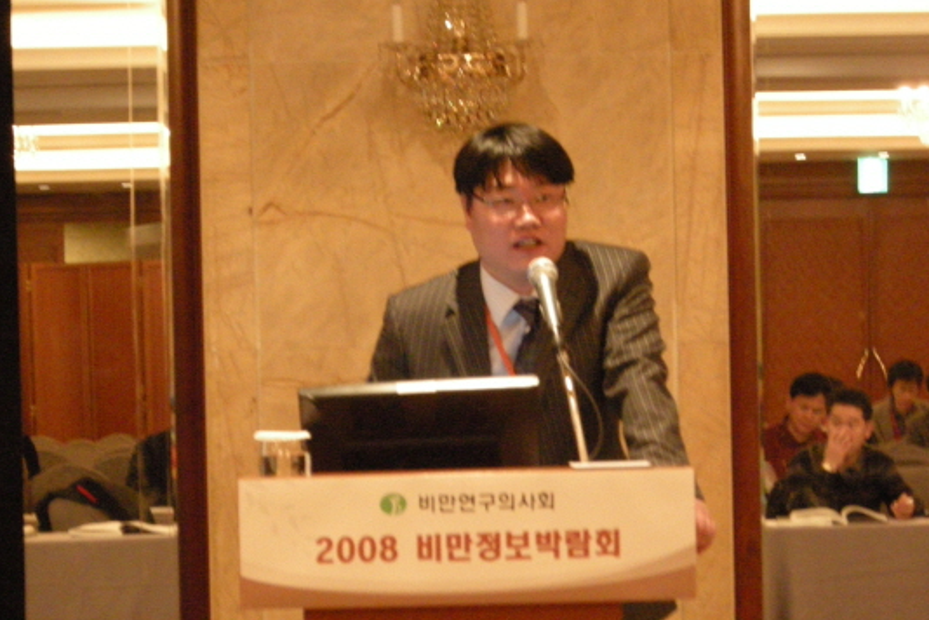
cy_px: 388
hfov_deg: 18.6
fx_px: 2838
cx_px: 461
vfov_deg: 12.4
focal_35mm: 110
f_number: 4.3
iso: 800
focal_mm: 18.6
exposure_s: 1/7.9
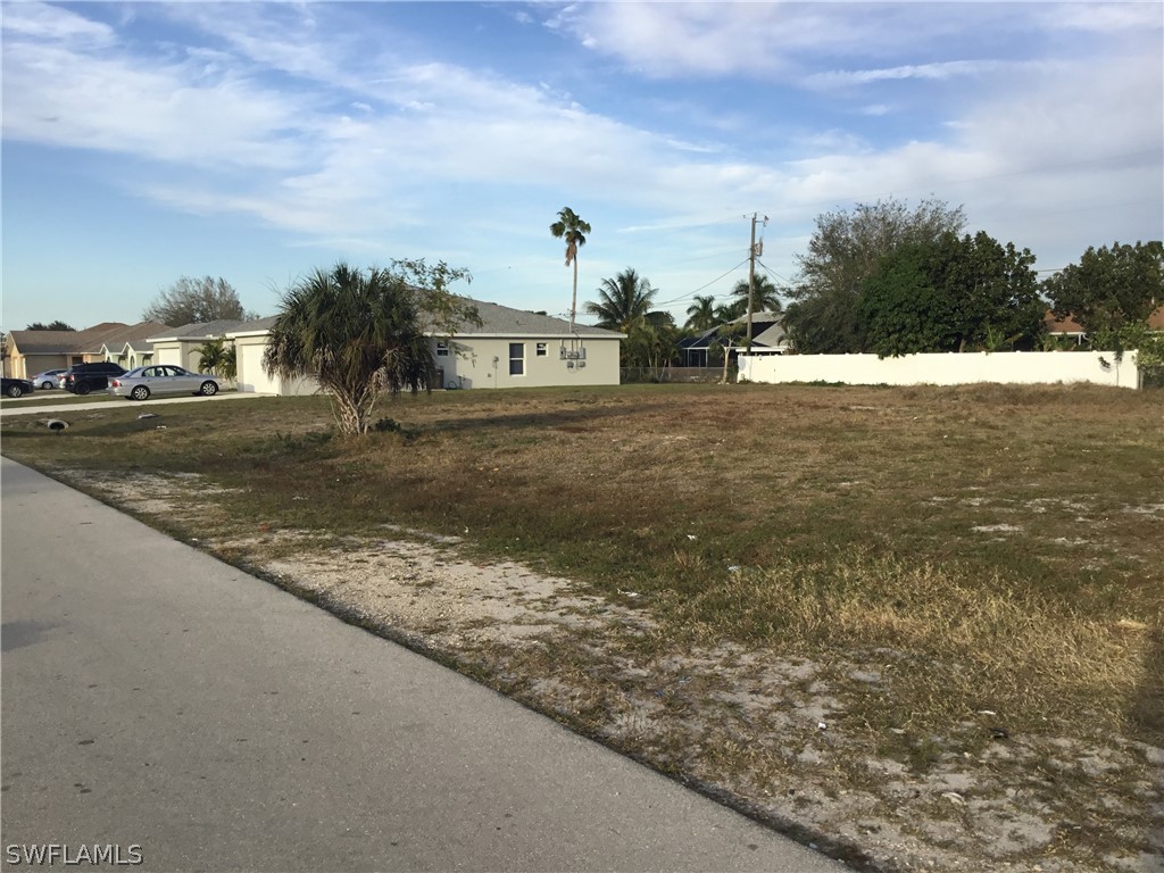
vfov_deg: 45.4
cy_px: 436
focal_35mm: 31
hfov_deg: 58.4
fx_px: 1042
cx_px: 582
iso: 25
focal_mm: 3.3
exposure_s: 1/721
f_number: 2.4
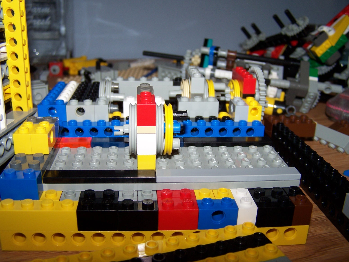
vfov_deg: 37.7
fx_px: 383
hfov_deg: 49.0
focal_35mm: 38
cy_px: 131
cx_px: 174
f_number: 2.8
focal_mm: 6.3
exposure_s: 1/60
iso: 80
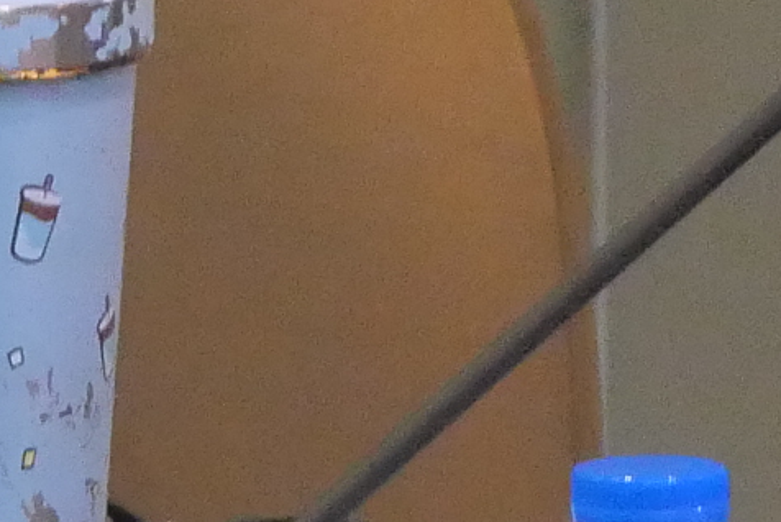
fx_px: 21012
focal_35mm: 968
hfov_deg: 2.1
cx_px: -1436
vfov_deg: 1.4
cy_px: -440
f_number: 5.6
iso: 3200
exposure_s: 1/80
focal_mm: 60
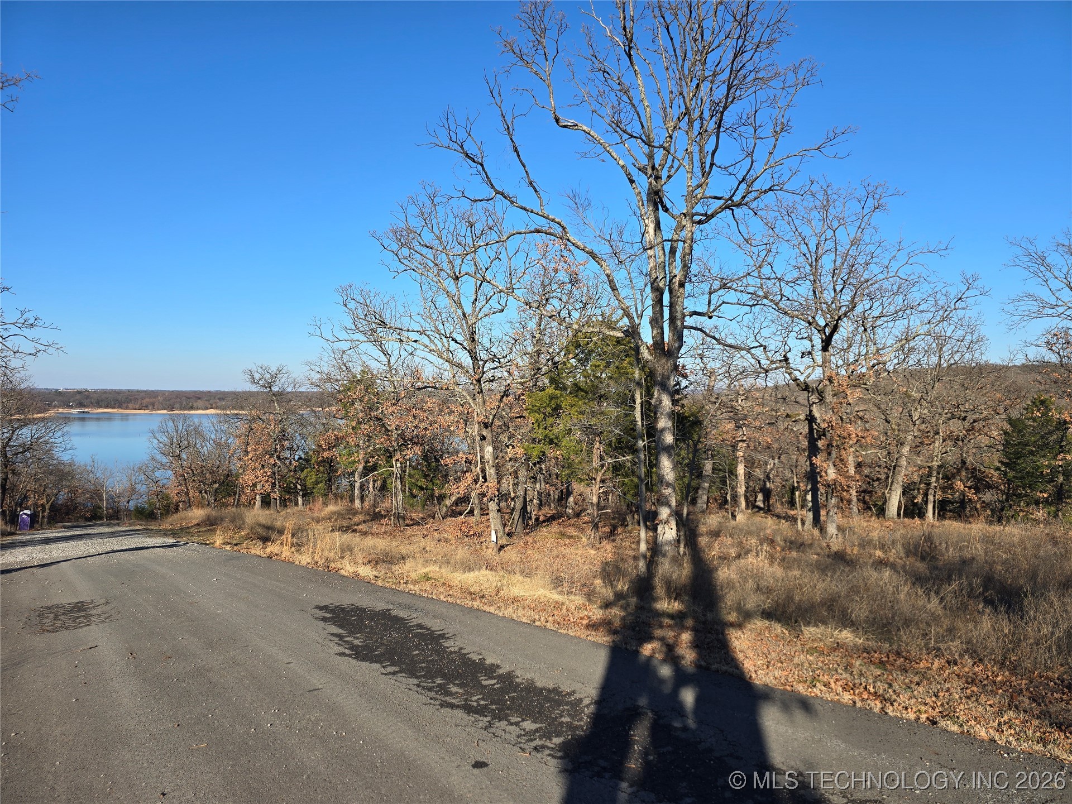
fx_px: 712
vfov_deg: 58.9
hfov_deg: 73.9
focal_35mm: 23
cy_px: 402
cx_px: 536
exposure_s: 1/719
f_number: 1.7
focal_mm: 6.3
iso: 12
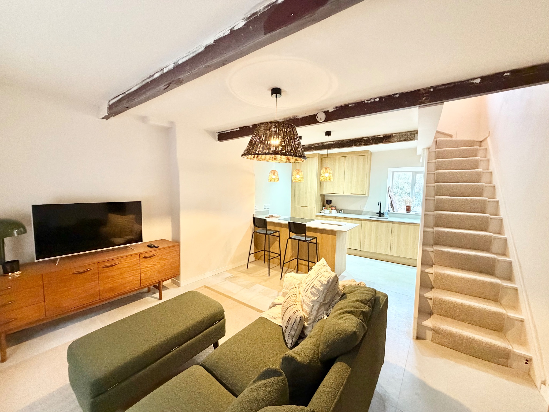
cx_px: 274
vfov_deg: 85.7
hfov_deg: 102.1
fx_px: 222
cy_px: 206
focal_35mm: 14
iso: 640
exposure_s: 1/60
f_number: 2.2
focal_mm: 2.22
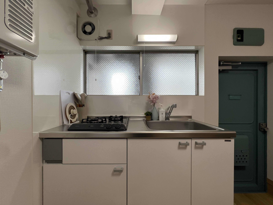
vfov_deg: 89.9
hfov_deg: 106.2
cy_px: 102
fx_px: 103
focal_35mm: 13
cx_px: 136
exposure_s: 1/100
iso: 32
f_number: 1.8
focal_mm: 1.57
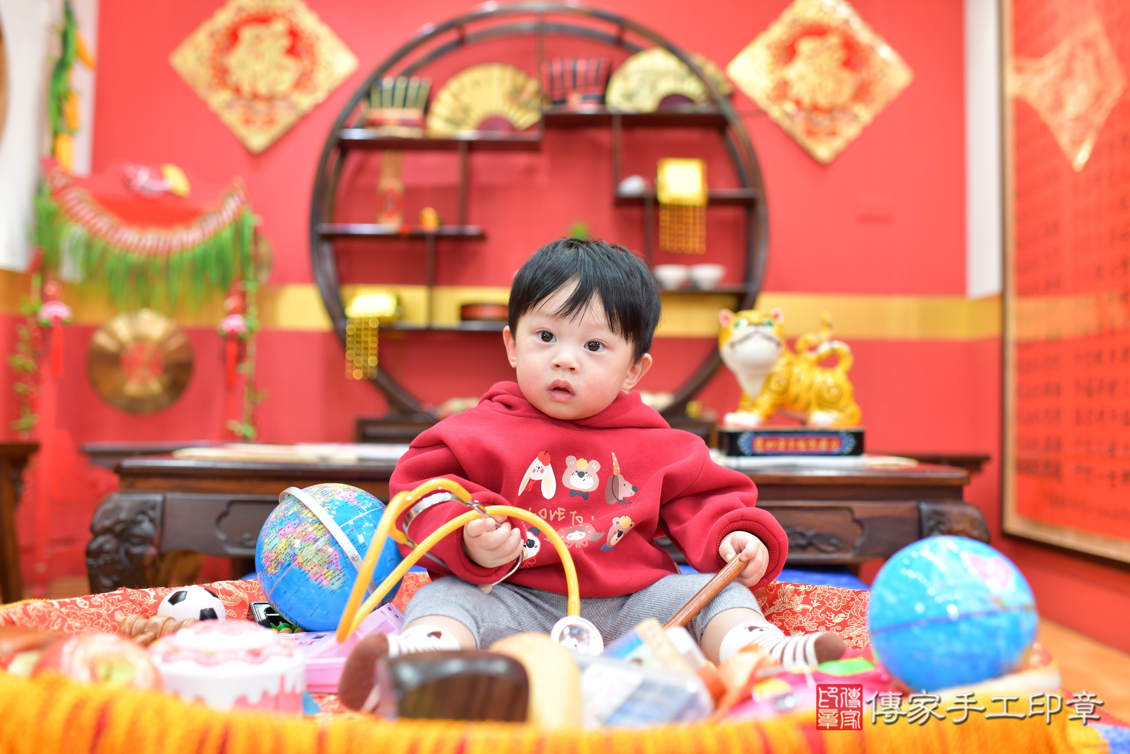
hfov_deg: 53.1
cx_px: 579
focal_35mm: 36
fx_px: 1130
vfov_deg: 36.9
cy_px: 383
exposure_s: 1/200
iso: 500
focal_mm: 35
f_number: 2.8
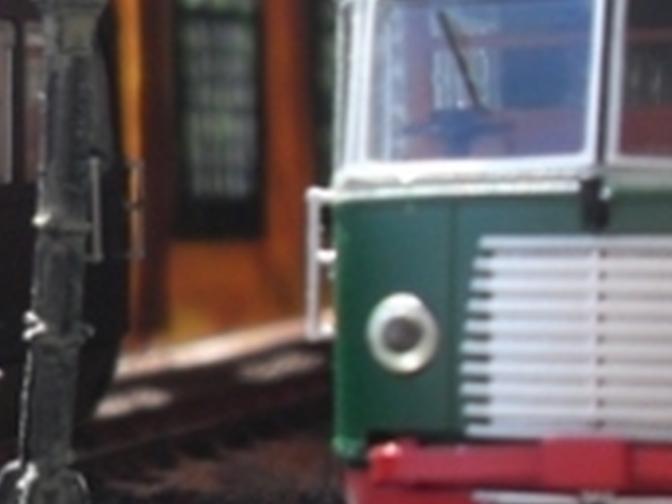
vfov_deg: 10.4
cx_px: -109
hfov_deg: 13.5
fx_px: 2776
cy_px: 272
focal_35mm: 143
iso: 80
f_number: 7
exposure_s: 1/60
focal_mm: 6.3
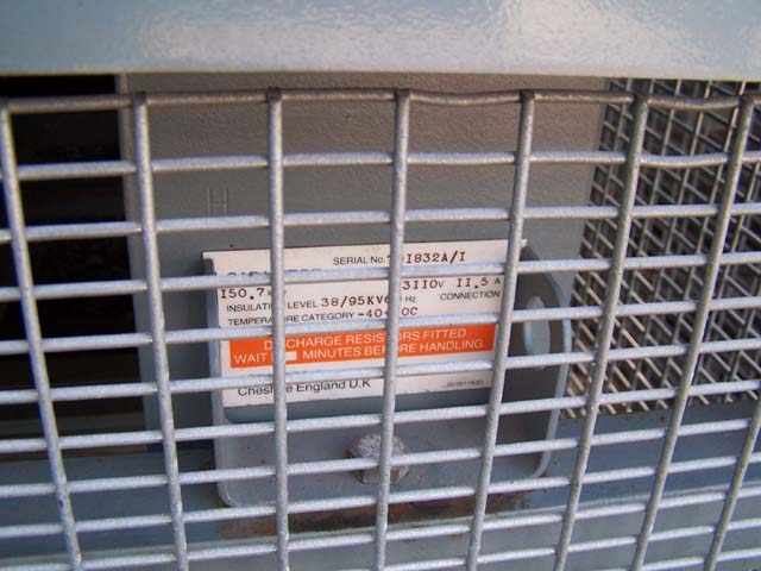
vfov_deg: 37.7
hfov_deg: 49.0
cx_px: 380
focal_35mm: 38
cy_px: 286
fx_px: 835
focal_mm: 6.3
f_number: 2.8
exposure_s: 1/60
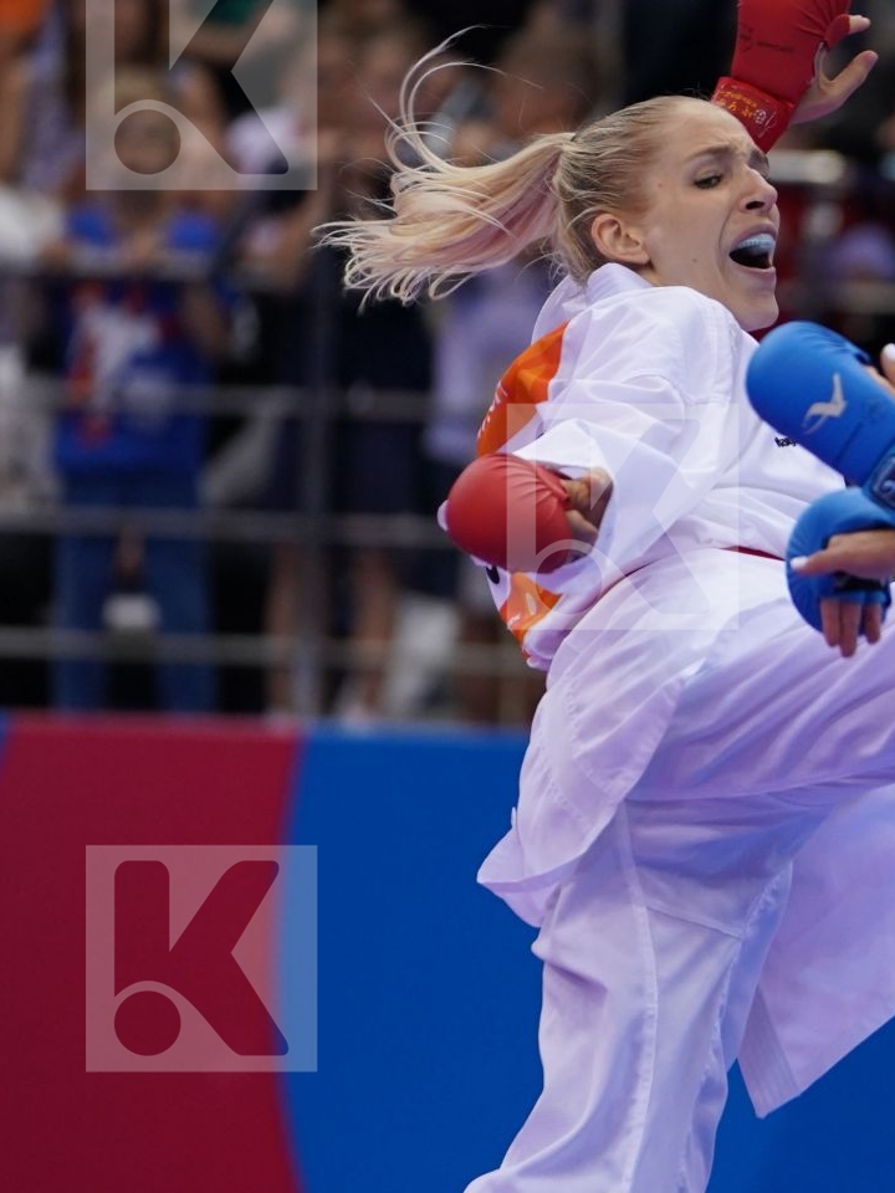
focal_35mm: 541
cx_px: 1044
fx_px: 18650
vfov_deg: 3.7
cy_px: 517
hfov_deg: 2.7
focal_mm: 200
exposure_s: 1/1000
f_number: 2.8
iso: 1000
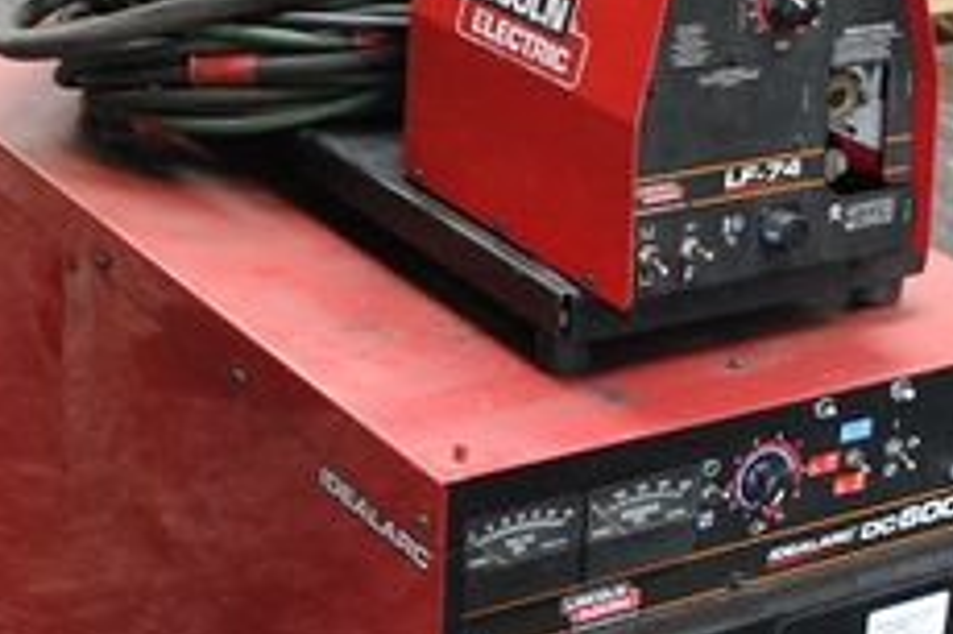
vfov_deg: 14.5
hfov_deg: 21.7
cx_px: 543
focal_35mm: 94
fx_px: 2487
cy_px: 499
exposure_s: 1/30
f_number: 4
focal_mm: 24
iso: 1250
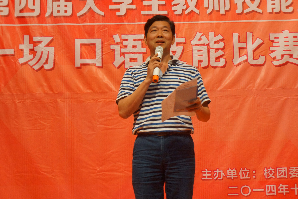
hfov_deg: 24.3
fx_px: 691
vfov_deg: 16.4
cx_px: 150
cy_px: 99
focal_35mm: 84
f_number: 5.6
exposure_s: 1/160
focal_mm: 55
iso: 2500
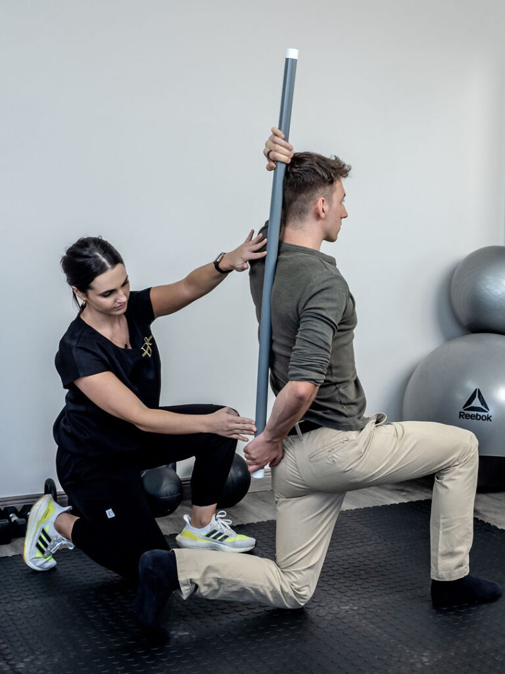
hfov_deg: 41.8
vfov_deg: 54.0
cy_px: 337
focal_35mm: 34
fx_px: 661
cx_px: 252
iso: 200
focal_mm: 17
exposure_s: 1/50
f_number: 6.3
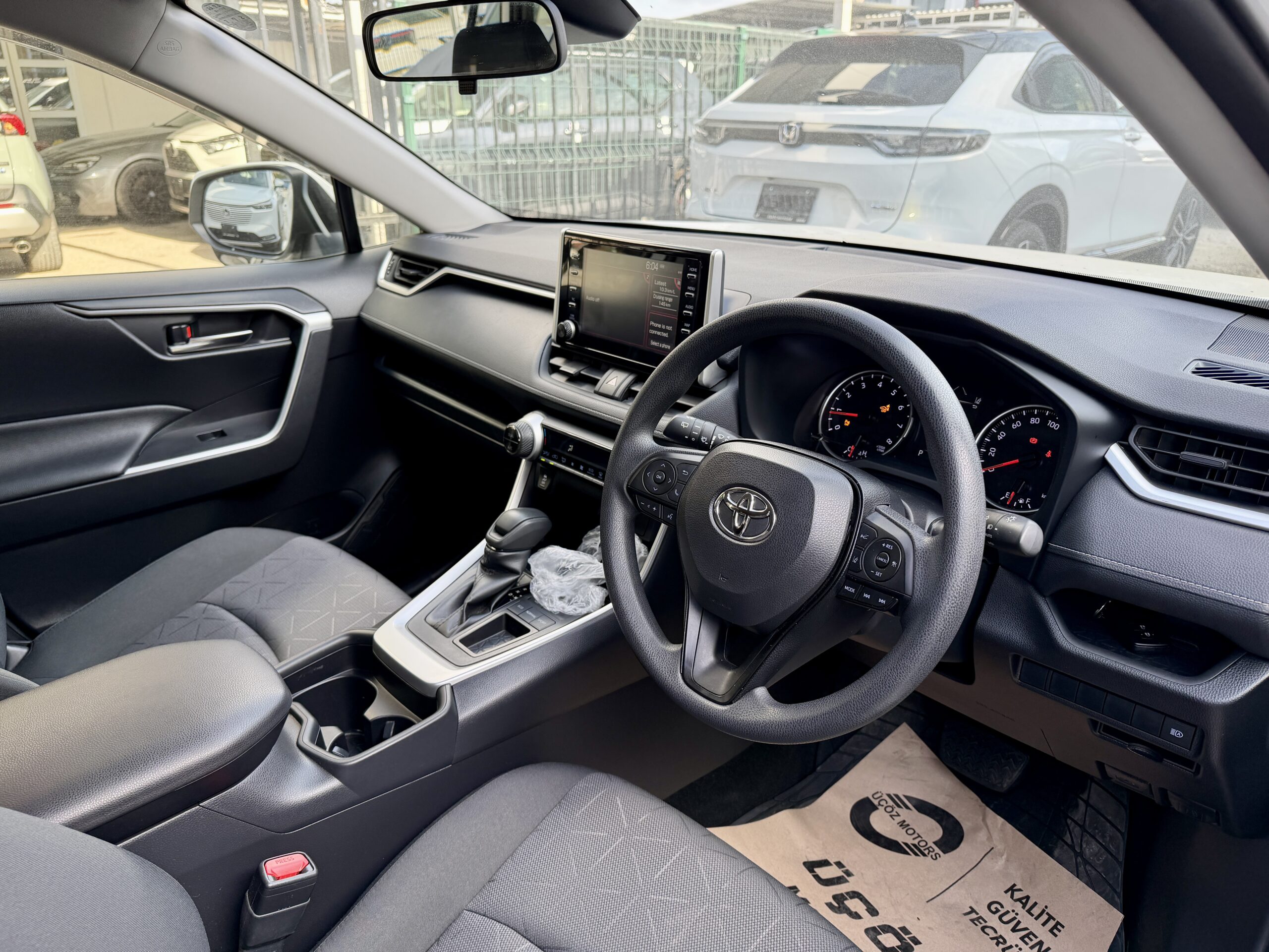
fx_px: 880
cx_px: 634
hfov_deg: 71.6
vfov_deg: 56.8
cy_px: 476
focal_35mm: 24
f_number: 1.78
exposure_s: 1/235
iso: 80
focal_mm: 6.76
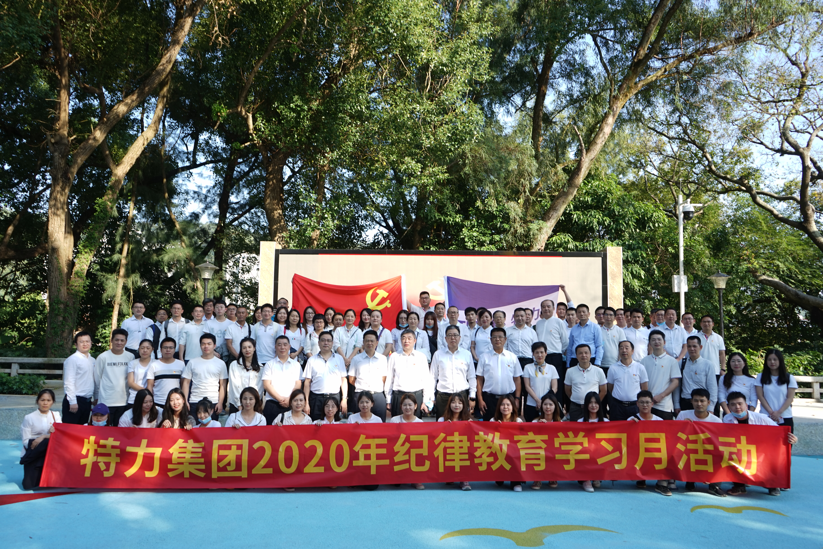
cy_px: 274
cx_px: 412
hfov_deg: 65.5
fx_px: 640
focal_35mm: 28
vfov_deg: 46.4
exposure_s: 1/80
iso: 50
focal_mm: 28
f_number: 5
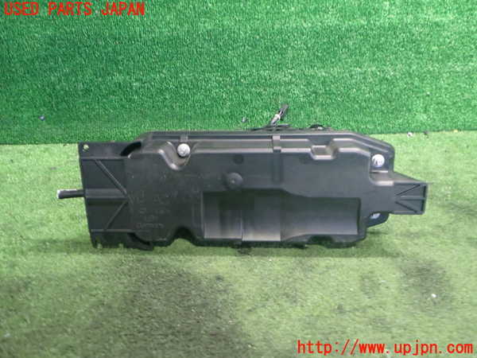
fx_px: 413
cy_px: 179
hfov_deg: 60.0
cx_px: 238
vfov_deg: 46.8
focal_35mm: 30
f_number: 2.3
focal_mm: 5.4
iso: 800
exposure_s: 1/25
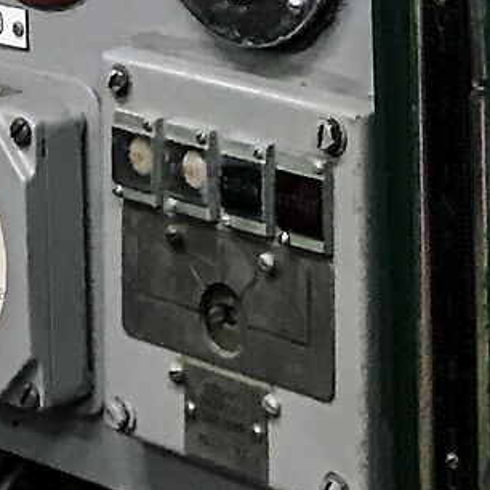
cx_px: 266
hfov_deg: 9.0
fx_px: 3107
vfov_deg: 8.7
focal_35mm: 194
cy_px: -381
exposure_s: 1/15
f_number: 1.8
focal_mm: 3.99
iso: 80
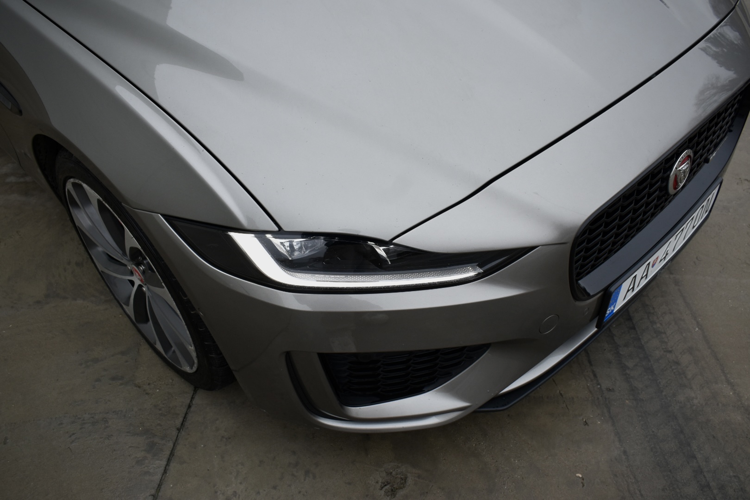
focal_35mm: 32
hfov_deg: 59.5
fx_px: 656
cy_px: 250
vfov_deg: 41.7
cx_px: 375
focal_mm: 21
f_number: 5.6
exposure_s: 1/125
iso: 400
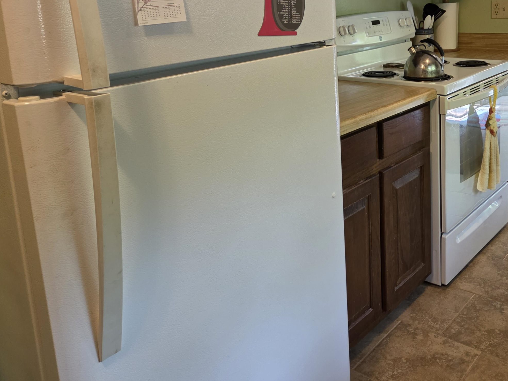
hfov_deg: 50.2
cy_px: 90
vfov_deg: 38.5
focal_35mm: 36
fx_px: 528
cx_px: 347
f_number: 1.8
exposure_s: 1/120
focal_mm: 5.4
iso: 250
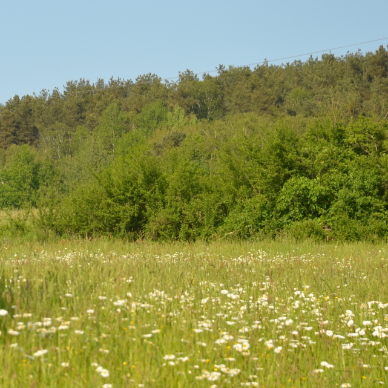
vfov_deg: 6.9
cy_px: 164
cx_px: -19
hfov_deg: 6.9
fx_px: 3208
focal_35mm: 253
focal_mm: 85
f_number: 6.3
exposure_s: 1/640
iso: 200
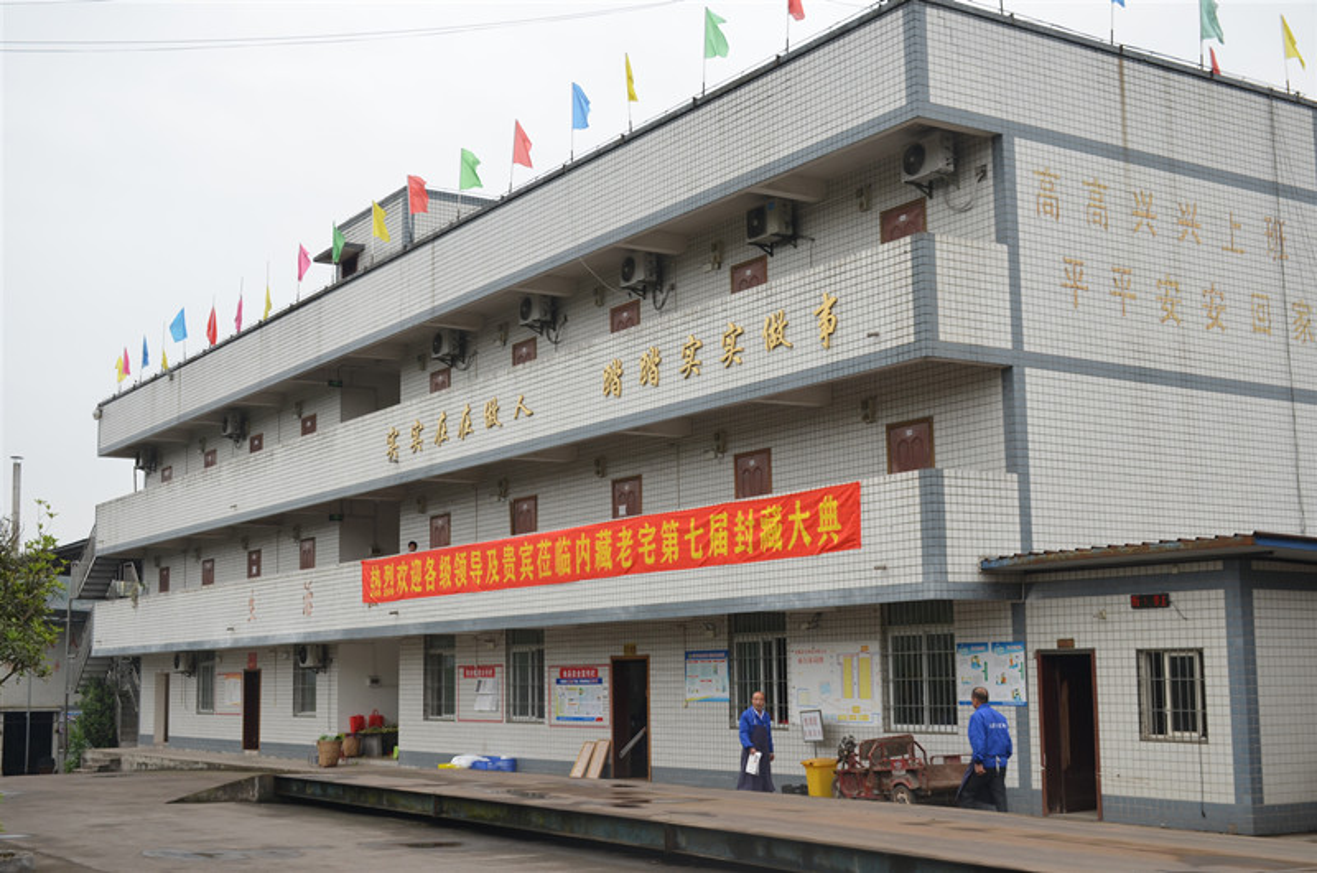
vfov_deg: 29.7
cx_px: 658
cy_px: 436
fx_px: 1643
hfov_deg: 43.7
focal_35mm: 45
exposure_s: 1/200
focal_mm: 30
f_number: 7.1
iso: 200
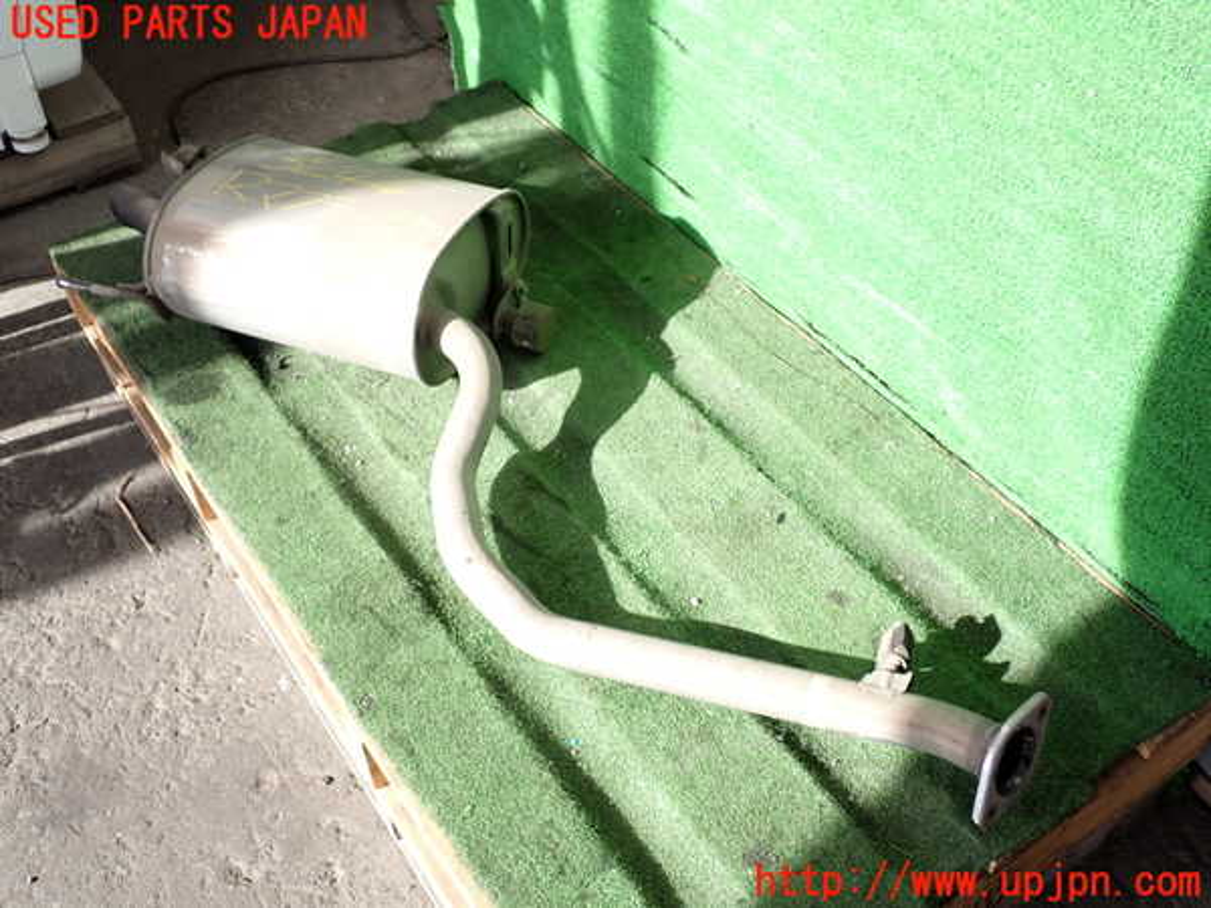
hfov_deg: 49.0
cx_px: 606
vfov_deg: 37.7
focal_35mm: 38
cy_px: 454
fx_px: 1329
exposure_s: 1/250
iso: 100
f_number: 2.7
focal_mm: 6.83
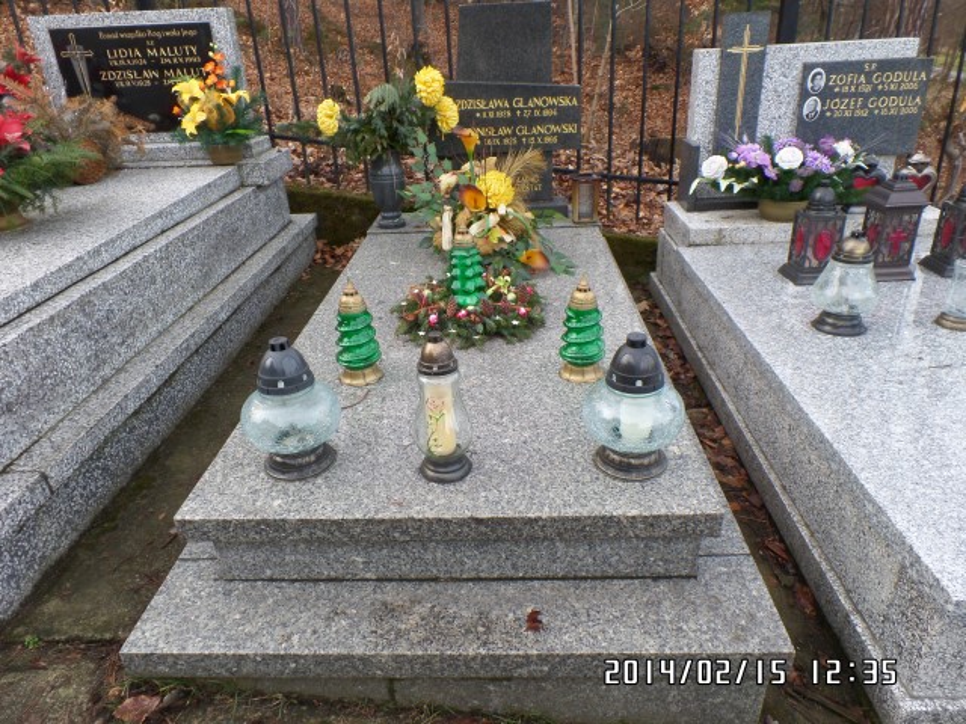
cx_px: 483
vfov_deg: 58.9
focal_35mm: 23
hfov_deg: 73.9
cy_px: 362
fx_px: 642
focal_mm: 4.1
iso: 100
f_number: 3.5
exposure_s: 1/180
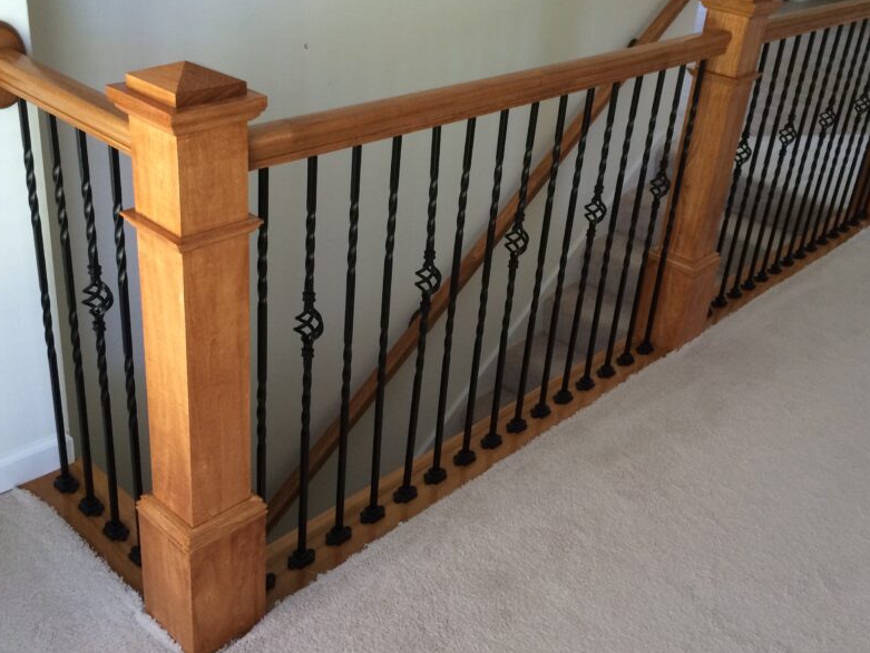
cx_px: 470
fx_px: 955
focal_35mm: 38
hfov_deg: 48.9
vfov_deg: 37.6
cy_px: 275
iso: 125
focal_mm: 4.15
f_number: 2.2
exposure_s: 1/30
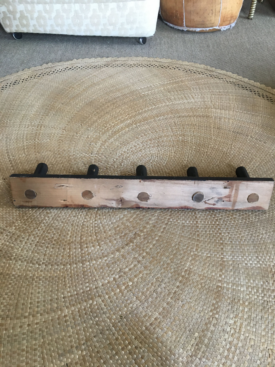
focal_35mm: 29
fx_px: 307
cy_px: 184
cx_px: 138
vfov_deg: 61.7
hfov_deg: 48.2
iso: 160
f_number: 2.2
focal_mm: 4.15
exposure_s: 1/33
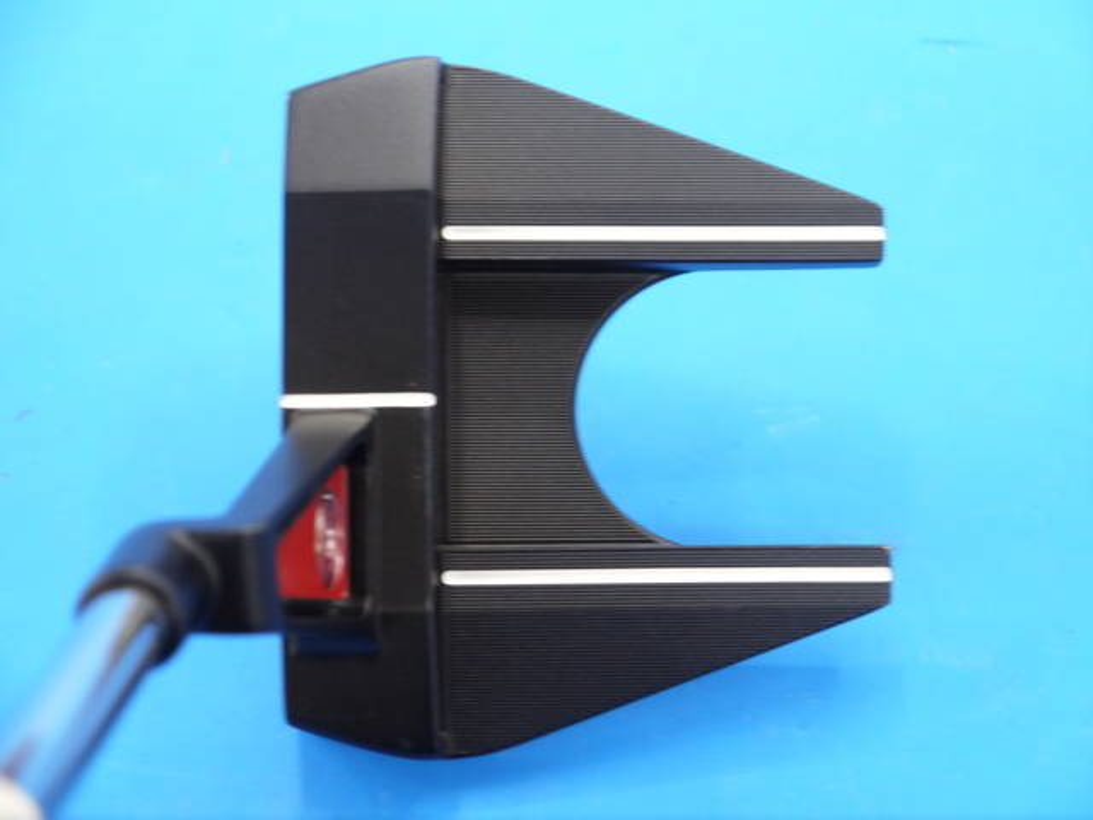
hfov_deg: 23.3
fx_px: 2652
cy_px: 410
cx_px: 546
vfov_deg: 17.6
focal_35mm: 84
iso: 800
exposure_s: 1/60
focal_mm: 42
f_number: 5.6
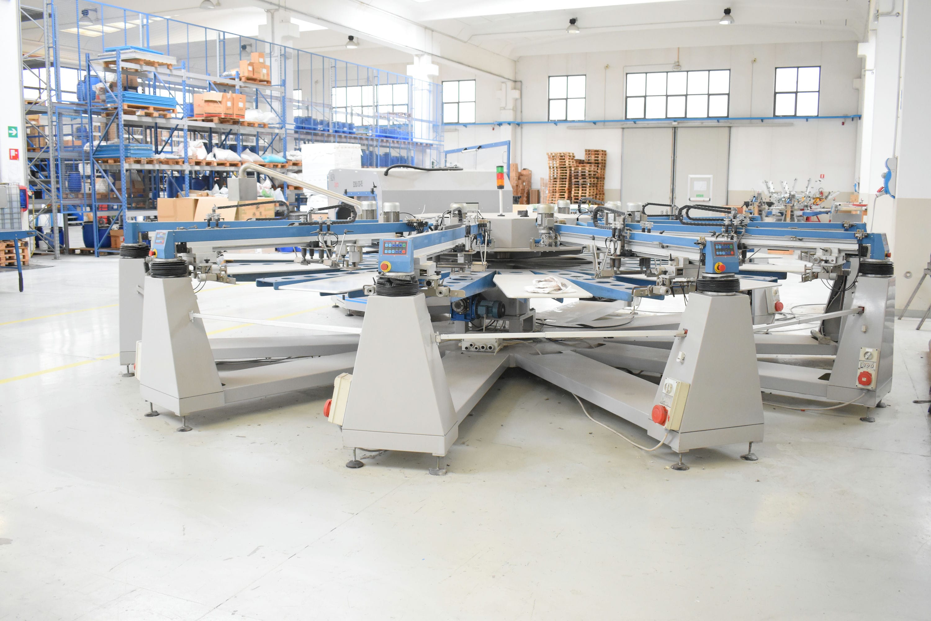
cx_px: 466
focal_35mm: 32
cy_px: 310
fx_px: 815
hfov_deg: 59.5
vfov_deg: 41.7
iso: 1800
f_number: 3.8
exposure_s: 1/125
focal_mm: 21
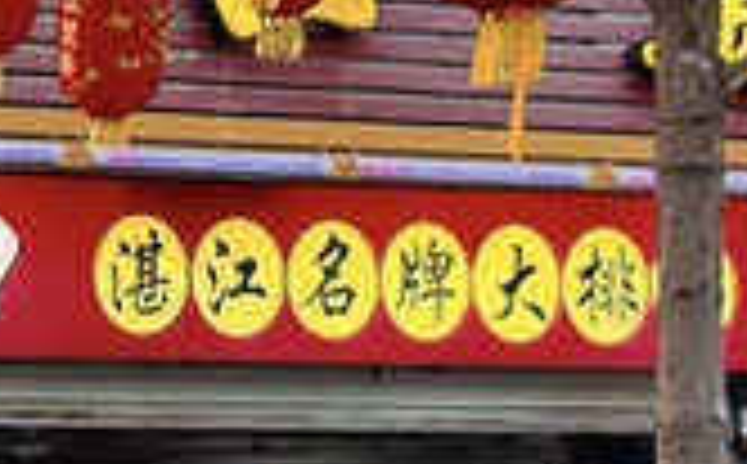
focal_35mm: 282
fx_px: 5729
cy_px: 320
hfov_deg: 6.8
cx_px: -1368
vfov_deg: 4.6
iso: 160
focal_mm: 6.76
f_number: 1.78
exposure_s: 1/196
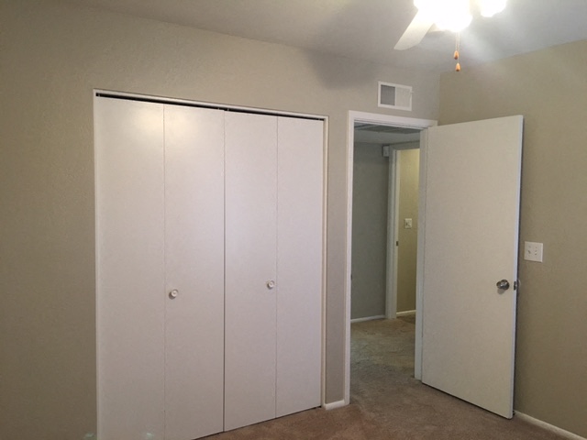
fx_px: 492
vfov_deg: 48.2
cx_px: 294
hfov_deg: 61.7
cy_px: 220
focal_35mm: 29
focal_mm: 4.15
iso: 100
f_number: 2.2
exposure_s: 1/30
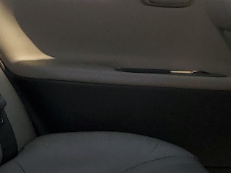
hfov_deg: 15.0
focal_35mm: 130
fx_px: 868
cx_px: 197
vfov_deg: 11.3
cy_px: 187
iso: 50
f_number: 1.5
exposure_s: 1/1250
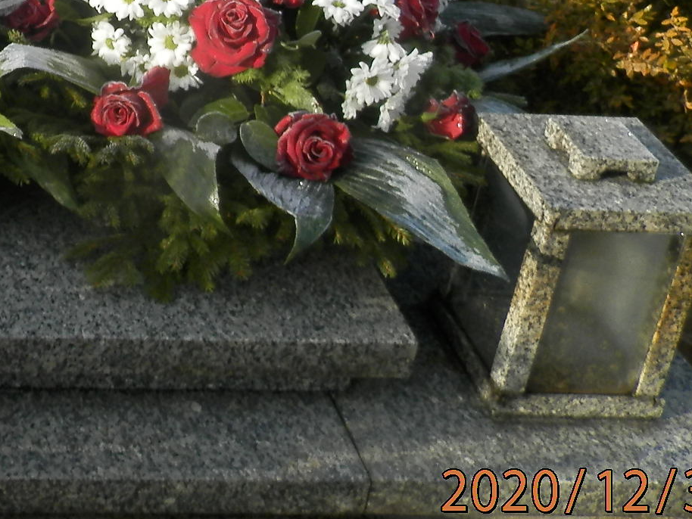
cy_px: -81
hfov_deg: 25.3
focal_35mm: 70
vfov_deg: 19.9
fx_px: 1400
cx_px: -111
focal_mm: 4.5
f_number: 3.1
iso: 80
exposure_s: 1/320
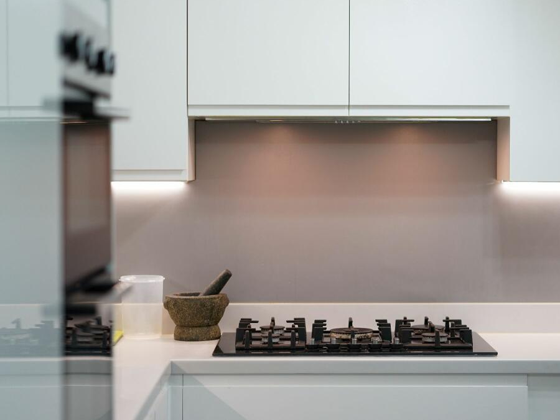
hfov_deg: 21.1
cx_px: 309
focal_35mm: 93
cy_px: 208
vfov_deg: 15.9
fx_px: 1505
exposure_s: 1/160
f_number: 2
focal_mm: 85
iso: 640
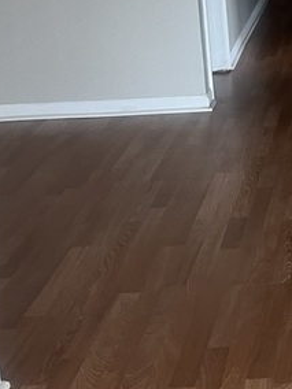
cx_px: 433
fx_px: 1113
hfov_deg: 14.0
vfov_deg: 19.7
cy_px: 88
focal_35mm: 99
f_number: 1.6
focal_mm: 5.1
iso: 125
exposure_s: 1/86
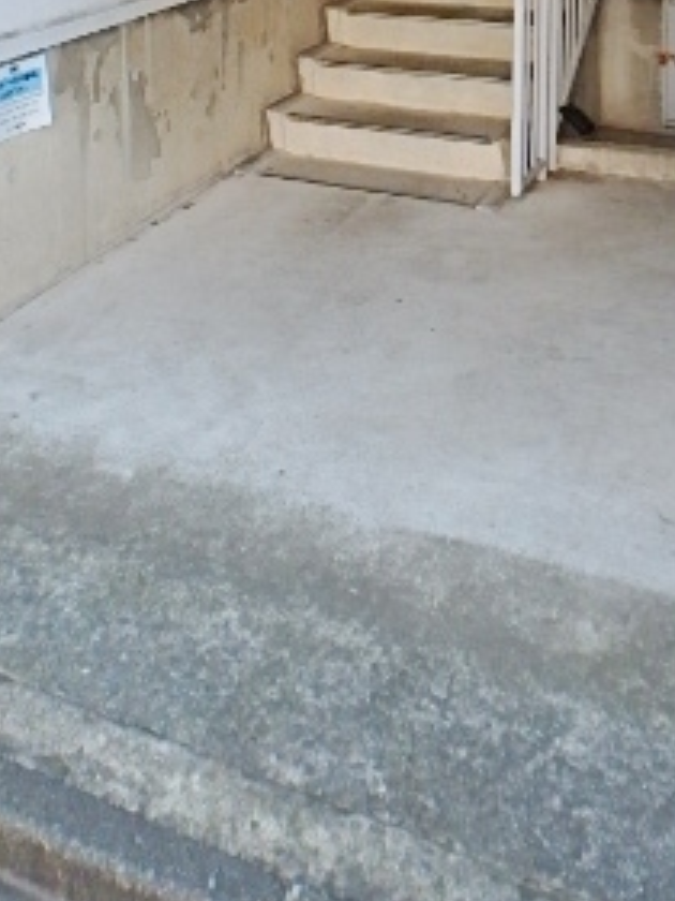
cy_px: -74
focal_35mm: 48
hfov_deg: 30.1
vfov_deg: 34.6
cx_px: 248
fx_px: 1248
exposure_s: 1/125
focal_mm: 3.7
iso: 125
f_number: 3.5
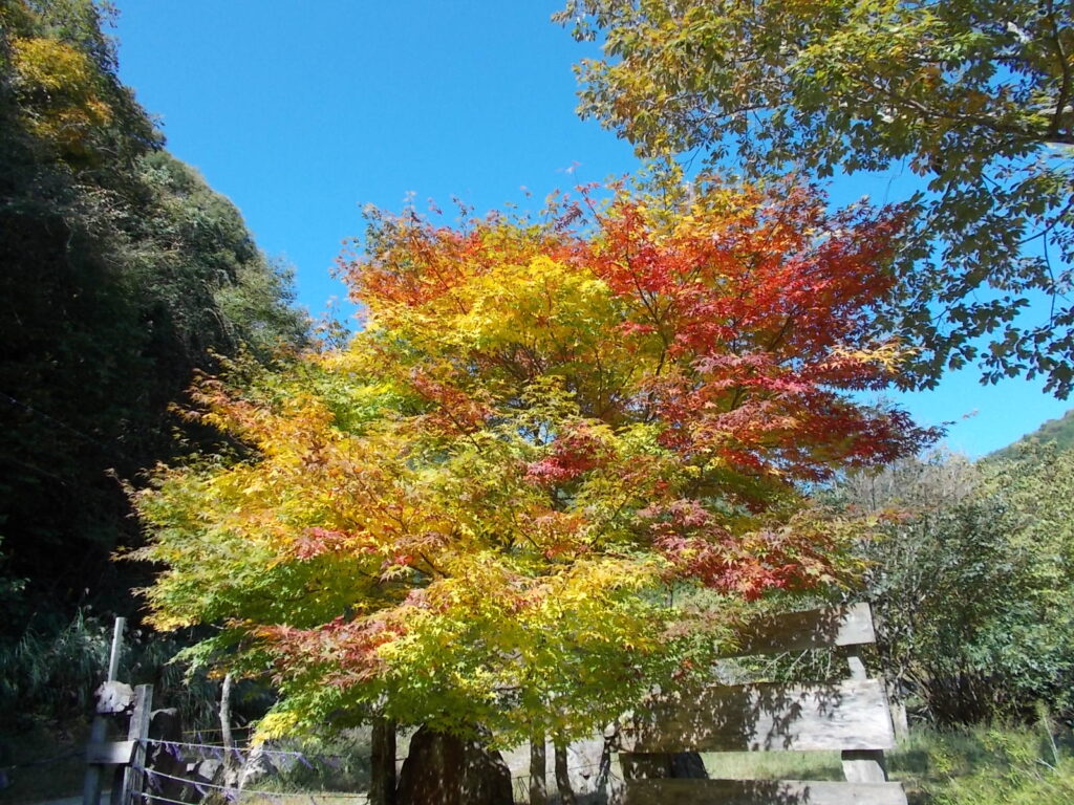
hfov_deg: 67.3
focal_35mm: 26
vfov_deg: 53.1
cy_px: 402
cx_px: 537
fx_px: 807
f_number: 3.2
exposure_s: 1/320
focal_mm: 4.6
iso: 80
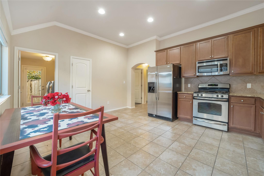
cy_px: 88
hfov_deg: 104.3
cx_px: 132
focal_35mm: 14
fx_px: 103
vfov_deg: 81.2
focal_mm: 14
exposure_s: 1
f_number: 8
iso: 100
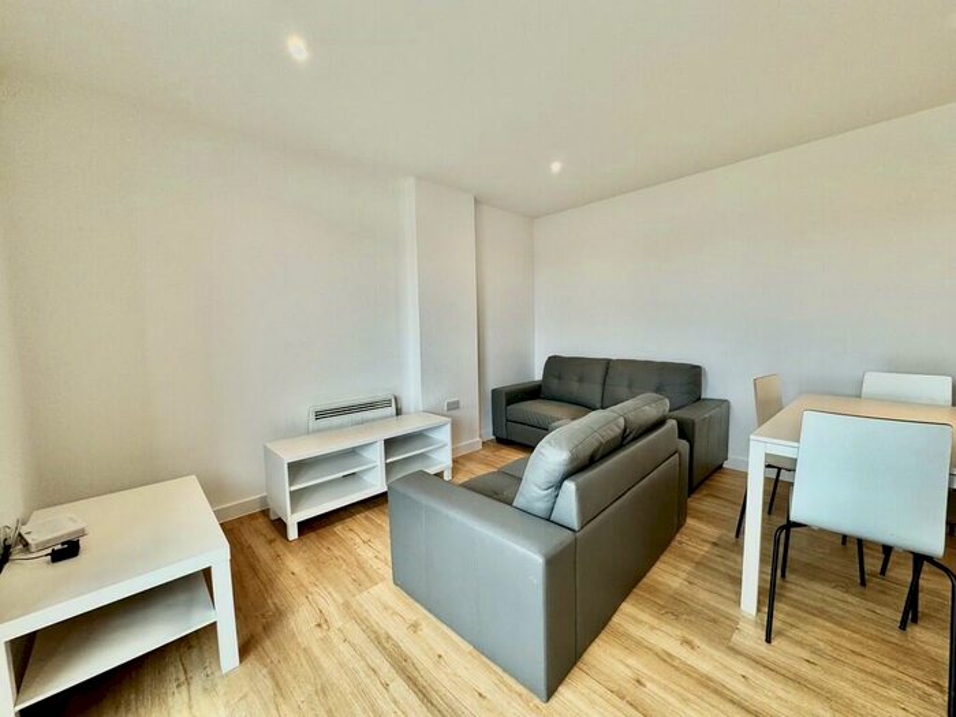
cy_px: 358
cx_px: 478
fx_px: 387
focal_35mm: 14
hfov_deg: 102.1
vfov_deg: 85.7
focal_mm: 2.22
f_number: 2.2
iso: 160
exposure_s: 1/99
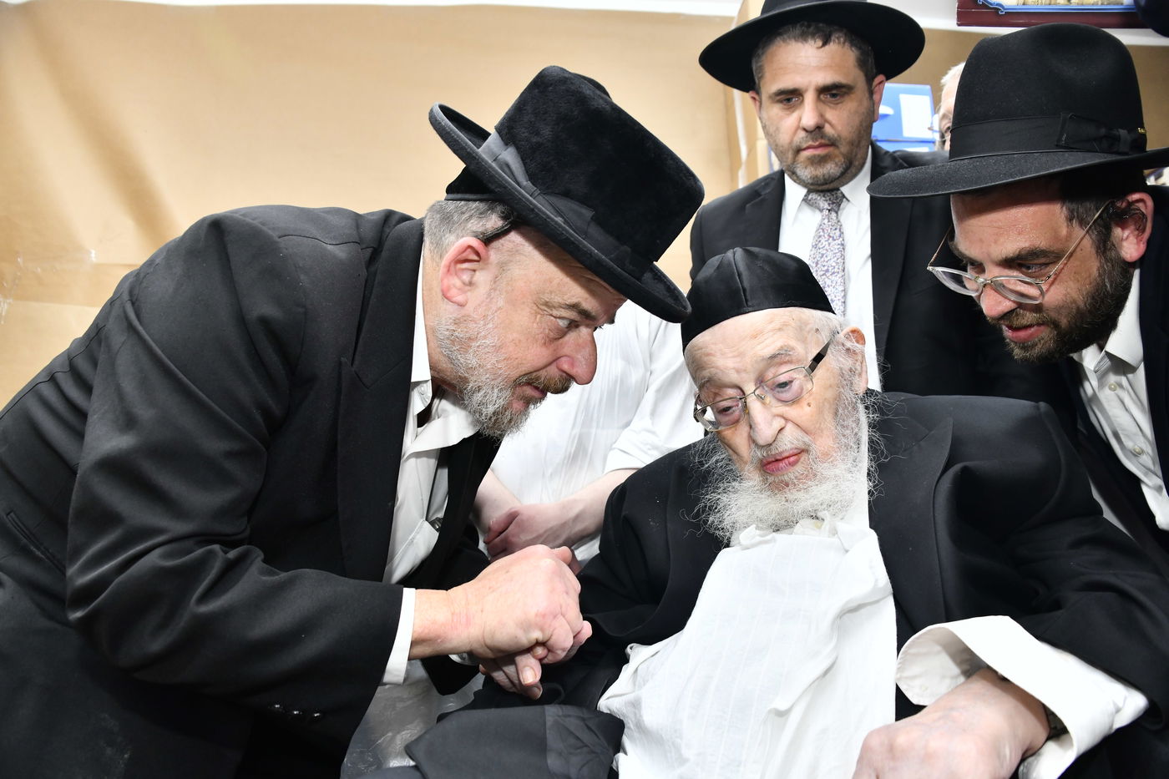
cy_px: 390
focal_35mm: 28
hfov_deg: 65.5
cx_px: 584
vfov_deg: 46.4
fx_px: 909
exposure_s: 1/125
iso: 800
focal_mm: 28
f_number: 5.6
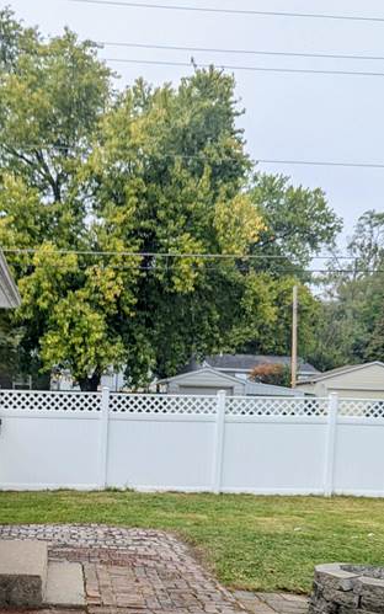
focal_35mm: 49
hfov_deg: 26.1
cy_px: 482
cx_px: 108
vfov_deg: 39.6
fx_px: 820
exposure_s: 1/204
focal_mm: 6.81
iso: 40
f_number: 1.85
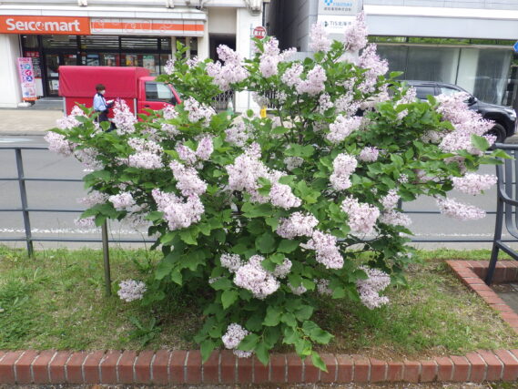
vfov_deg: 49.8
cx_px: 259
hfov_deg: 63.4
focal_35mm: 28
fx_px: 419
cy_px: 194
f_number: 4.2
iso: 125
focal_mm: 5
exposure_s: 1/250
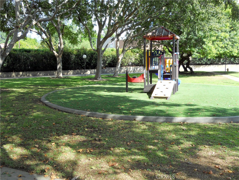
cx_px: 120
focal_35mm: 36
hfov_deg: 51.4
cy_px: 90
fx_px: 249
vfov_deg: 39.7
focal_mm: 6.4
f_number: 3
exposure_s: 1/250
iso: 100
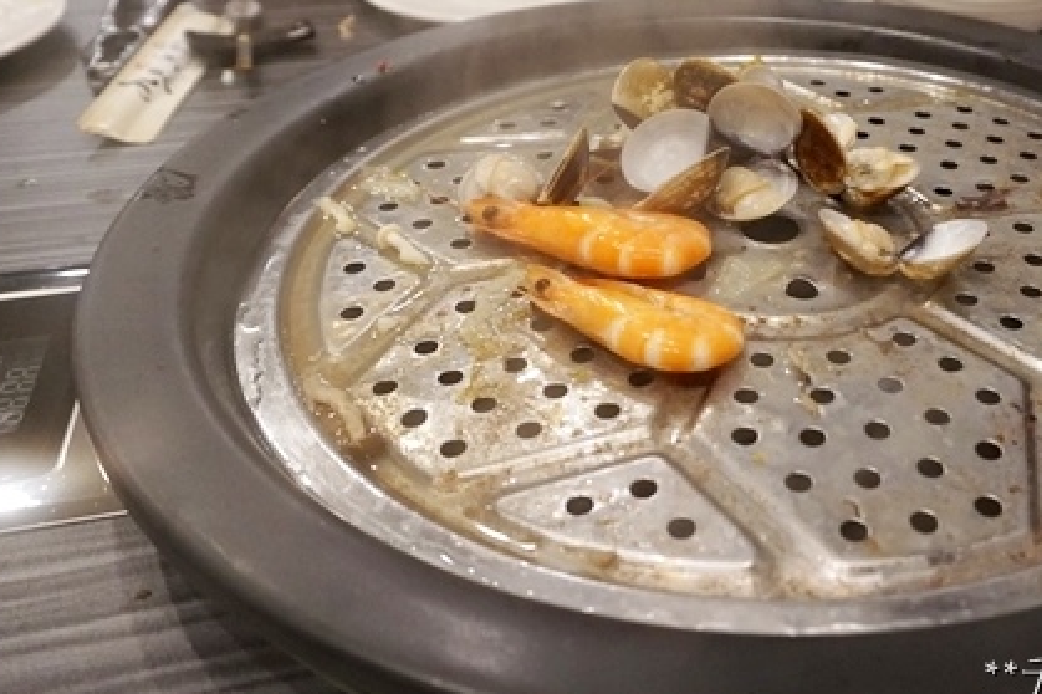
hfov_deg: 49.7
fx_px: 1092
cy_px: 290
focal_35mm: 38
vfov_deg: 35.2
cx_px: 734
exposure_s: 1/60
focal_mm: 17
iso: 1250
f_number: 4
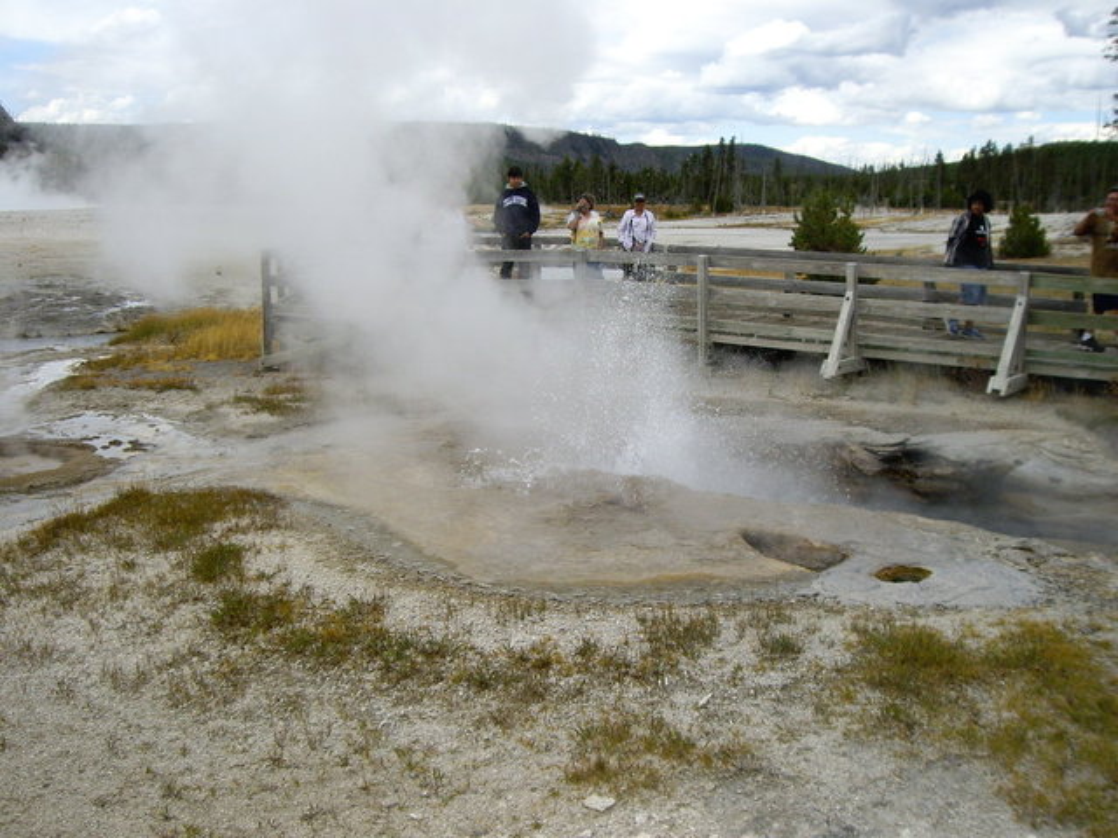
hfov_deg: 49.0
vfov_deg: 37.7
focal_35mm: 38
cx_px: 559
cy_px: 419
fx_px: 1227
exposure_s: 1/400
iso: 100
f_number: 4.3
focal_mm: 6.2
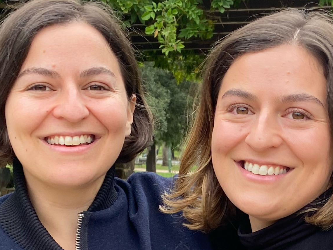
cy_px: 237
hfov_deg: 21.3
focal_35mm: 92
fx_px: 885
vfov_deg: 15.8
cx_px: 208
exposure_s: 1/234
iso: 32
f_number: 1.8
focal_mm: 4.25
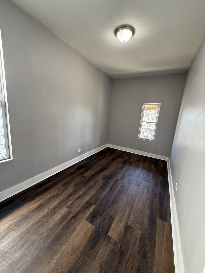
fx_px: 111
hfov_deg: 85.7
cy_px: 136
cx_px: 102
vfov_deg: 102.1
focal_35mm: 14
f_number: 2.2
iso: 400
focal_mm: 2.22
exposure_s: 1/120
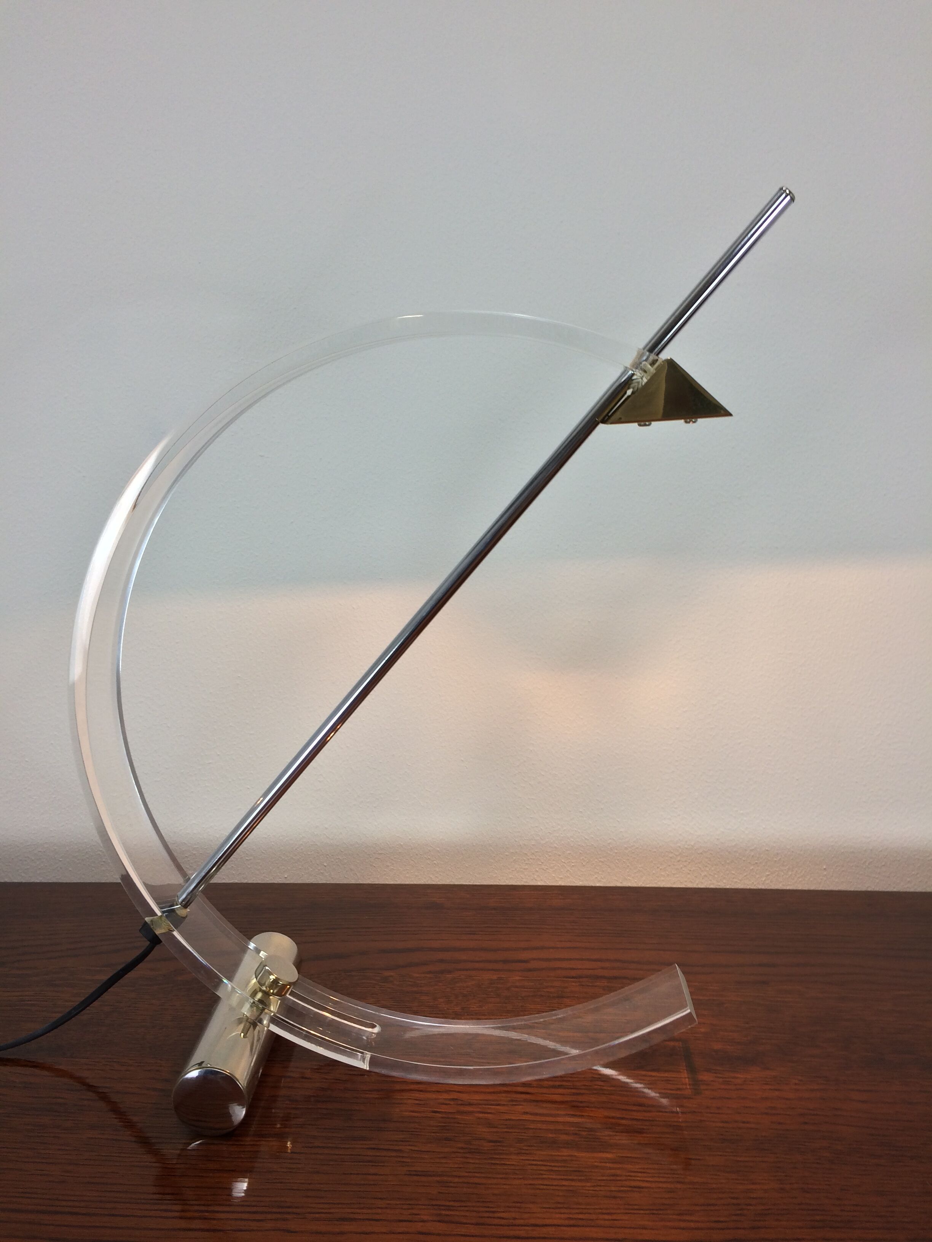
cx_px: 466
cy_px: 621
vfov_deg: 61.7
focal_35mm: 29
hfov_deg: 48.2
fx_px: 1041
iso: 32
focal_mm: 4.15
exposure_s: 1/50
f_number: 2.2
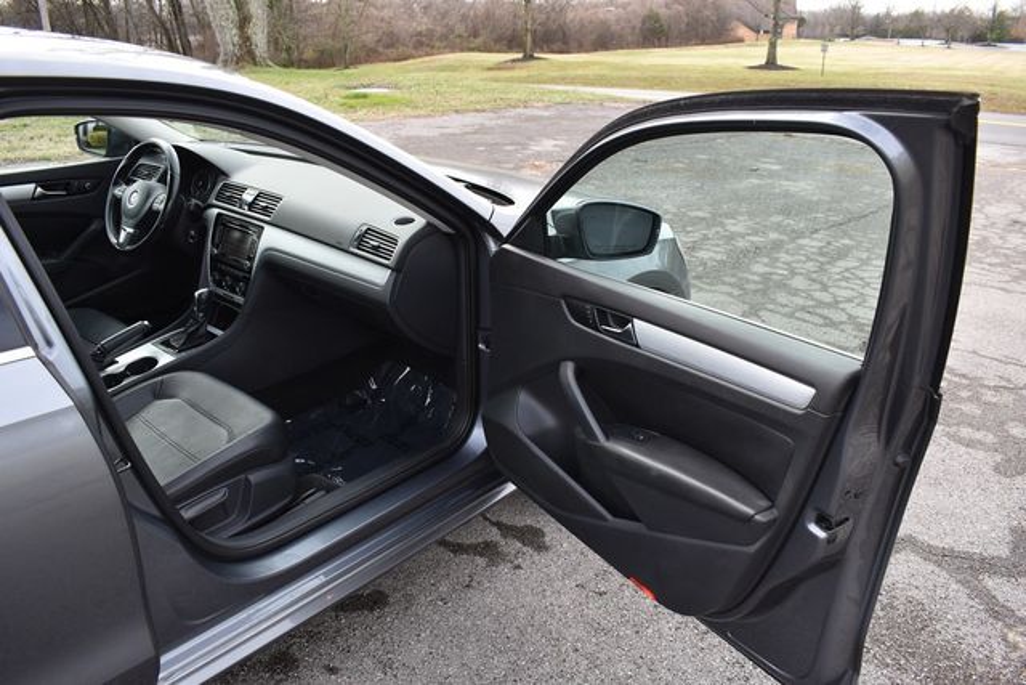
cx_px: 513
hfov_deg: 67.4
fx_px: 770
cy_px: 342
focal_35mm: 27
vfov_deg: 48.0
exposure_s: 1/250
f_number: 5.6
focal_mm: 18
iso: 360
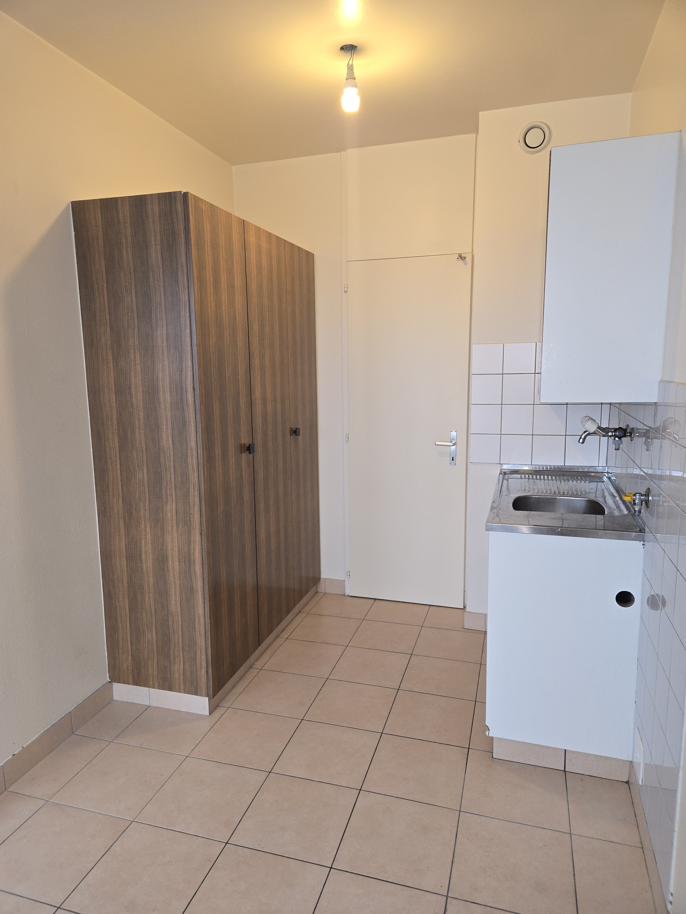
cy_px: 457
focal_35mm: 23
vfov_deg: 73.9
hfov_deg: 58.9
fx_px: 608
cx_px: 343
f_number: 1.8
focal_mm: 5.4
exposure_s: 1/50
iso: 100
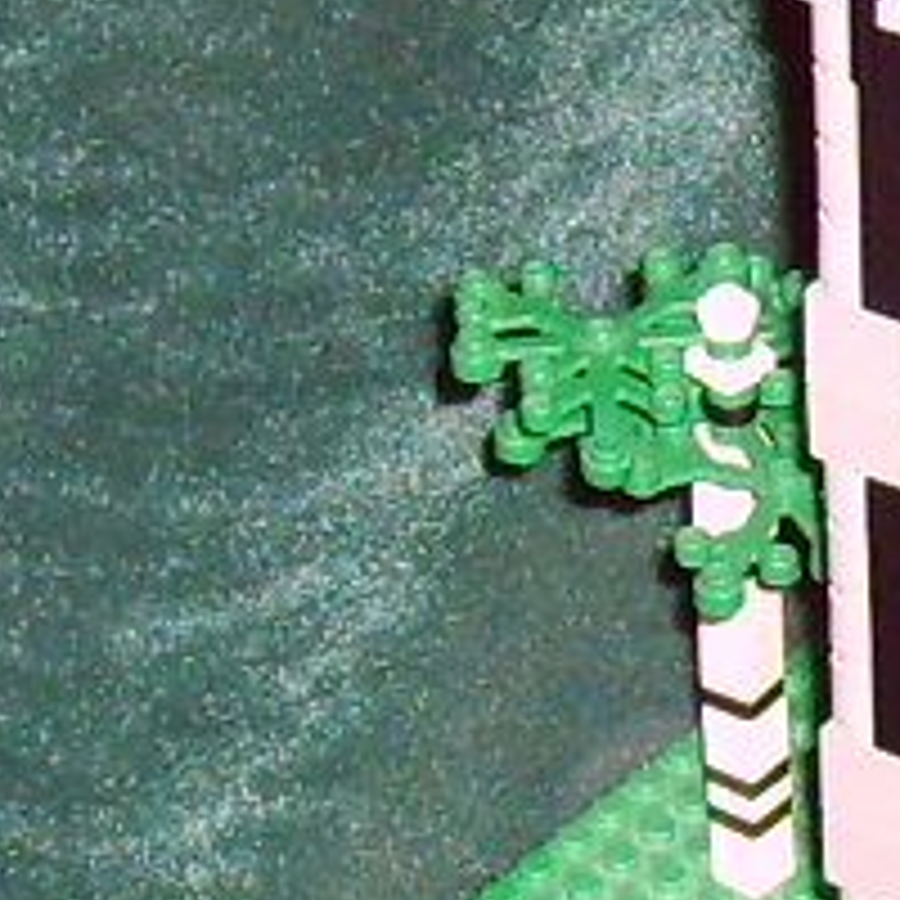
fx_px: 2912
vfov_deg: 17.6
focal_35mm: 99
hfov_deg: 16.3
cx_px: 1282
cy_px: 410
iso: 100
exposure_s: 1/45
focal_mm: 5.8
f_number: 2.8
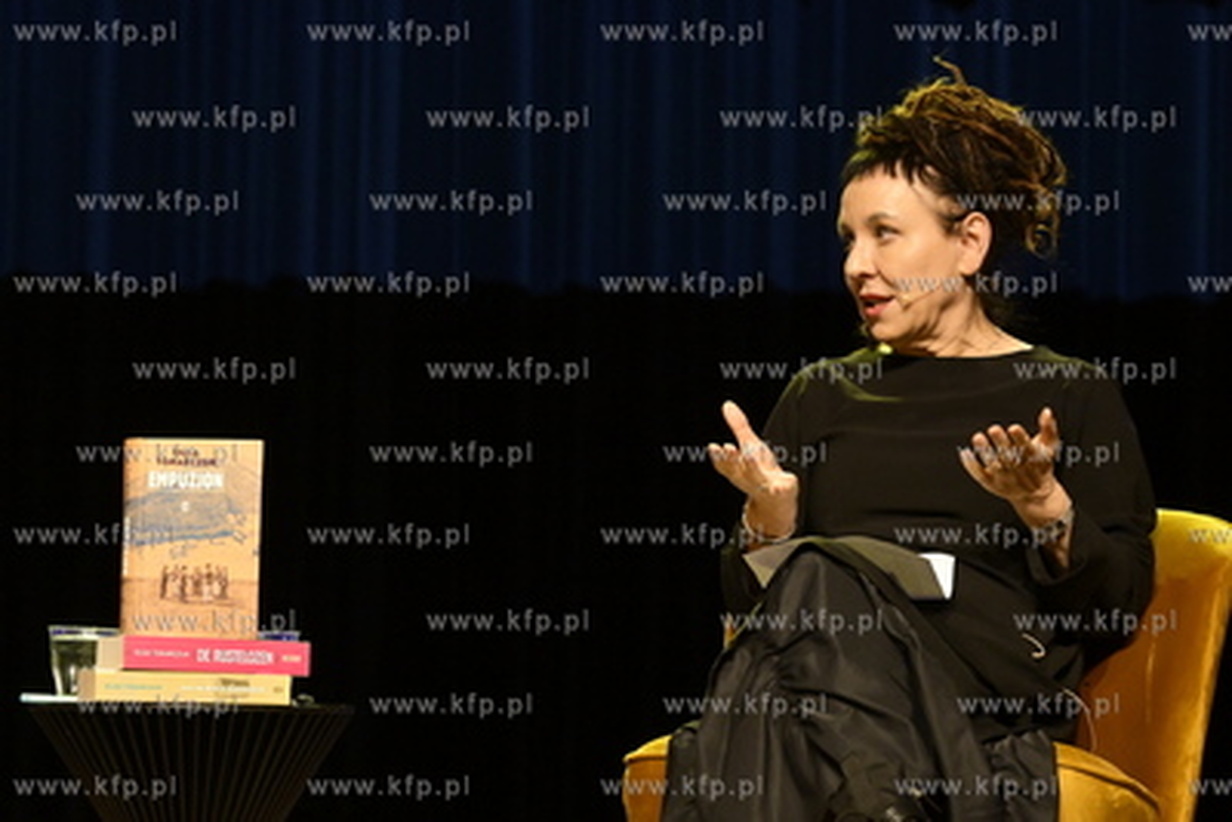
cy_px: 411
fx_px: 4724
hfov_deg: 14.9
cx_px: 616
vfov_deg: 9.9
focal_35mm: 138
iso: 3200
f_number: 5.6
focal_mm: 92
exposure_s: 1/80
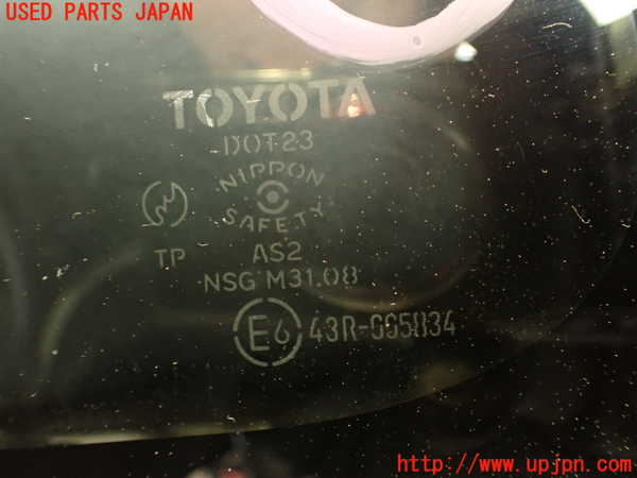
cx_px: 318
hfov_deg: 56.8
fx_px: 589
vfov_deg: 44.2
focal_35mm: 32
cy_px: 239
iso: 800
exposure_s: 1/13
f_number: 2.4
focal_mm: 5.79
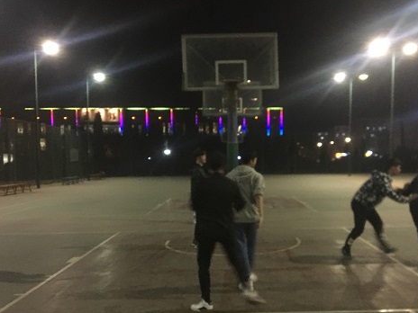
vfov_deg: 35.9
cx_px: 259
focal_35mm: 40
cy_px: 185
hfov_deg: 46.4
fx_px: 483
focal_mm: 4.15
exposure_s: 1/17
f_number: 2.2
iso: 500
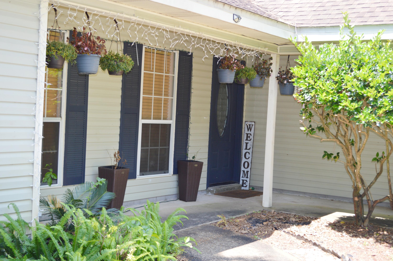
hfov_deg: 36.9
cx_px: 196
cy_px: 130
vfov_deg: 25.0
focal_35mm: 54
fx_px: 589
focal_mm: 36
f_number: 5
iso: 200
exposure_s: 1/125
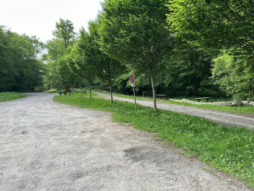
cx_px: 127
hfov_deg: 71.6
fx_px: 176
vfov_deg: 56.8
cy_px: 96
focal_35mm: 24
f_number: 1.78
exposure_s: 1/404
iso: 80
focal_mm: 6.86
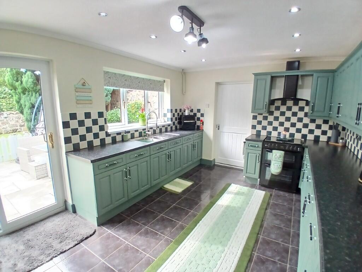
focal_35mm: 17
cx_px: 181
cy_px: 136
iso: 125
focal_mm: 1.4
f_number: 2.2
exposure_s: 1/33.3
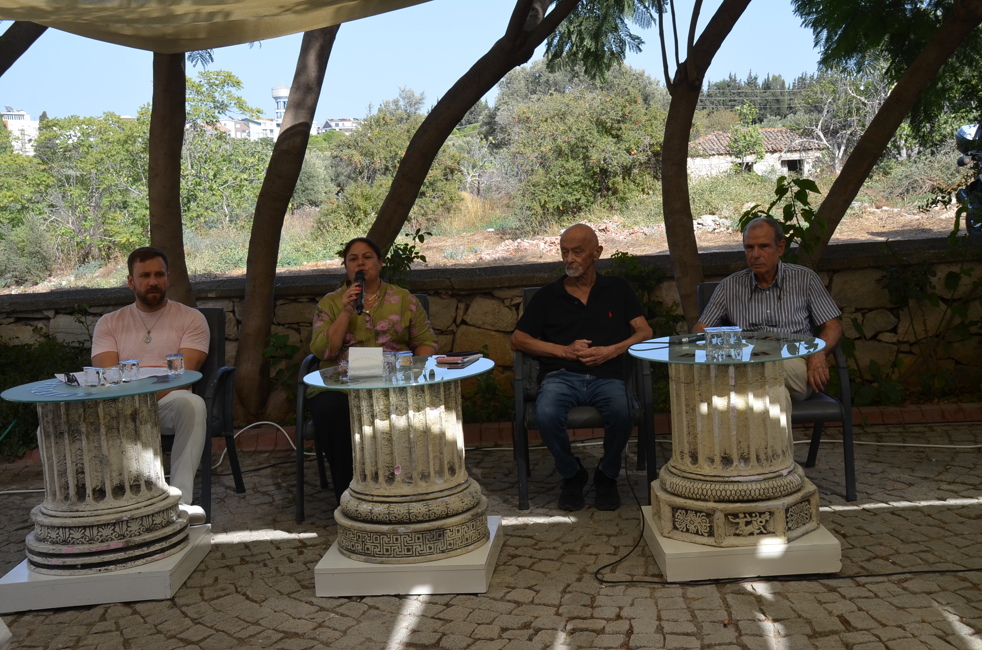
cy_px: 325
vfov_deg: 28.8
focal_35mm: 46
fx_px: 1266
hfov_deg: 42.4
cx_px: 491
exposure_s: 1/250
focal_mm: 31
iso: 200
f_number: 8
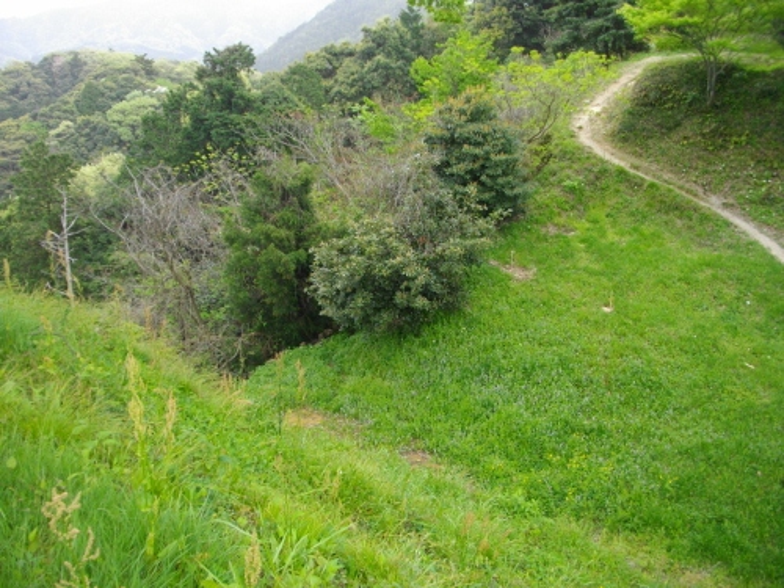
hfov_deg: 56.8
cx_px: 392
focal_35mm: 32
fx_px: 725
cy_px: 294
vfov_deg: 44.2
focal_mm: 5.7
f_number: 2.9
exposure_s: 1/200
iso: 100
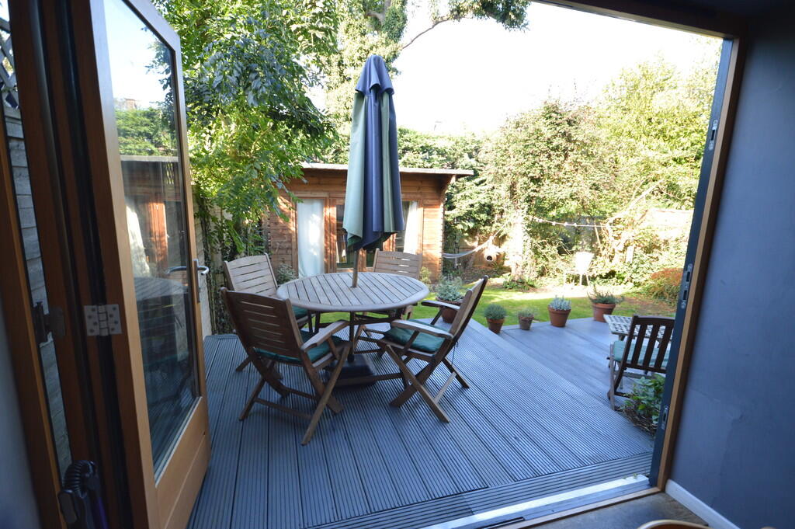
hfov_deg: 90.0
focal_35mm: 18
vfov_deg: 67.3
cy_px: 264
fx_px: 397
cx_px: 398
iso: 400
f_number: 5.6
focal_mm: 12
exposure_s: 1/100
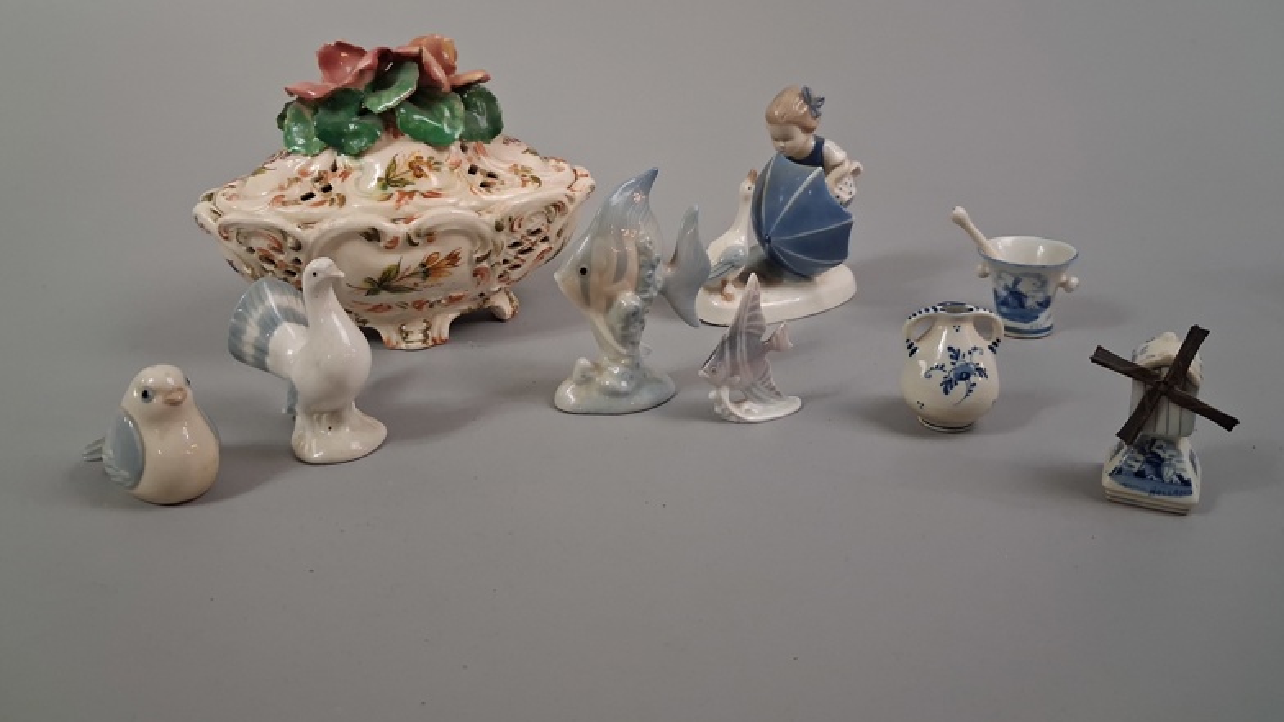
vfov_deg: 38.8
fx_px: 1021
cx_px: 642
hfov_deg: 64.3
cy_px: 293
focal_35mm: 30
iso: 400
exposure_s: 1/100
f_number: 1.8
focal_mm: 4
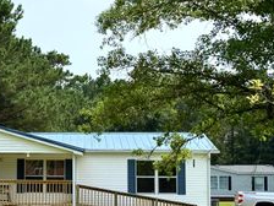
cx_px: -2
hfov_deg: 17.9
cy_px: 123
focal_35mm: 107
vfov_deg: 13.8
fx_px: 847
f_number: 1.78
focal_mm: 6.76
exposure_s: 1/4098
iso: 64
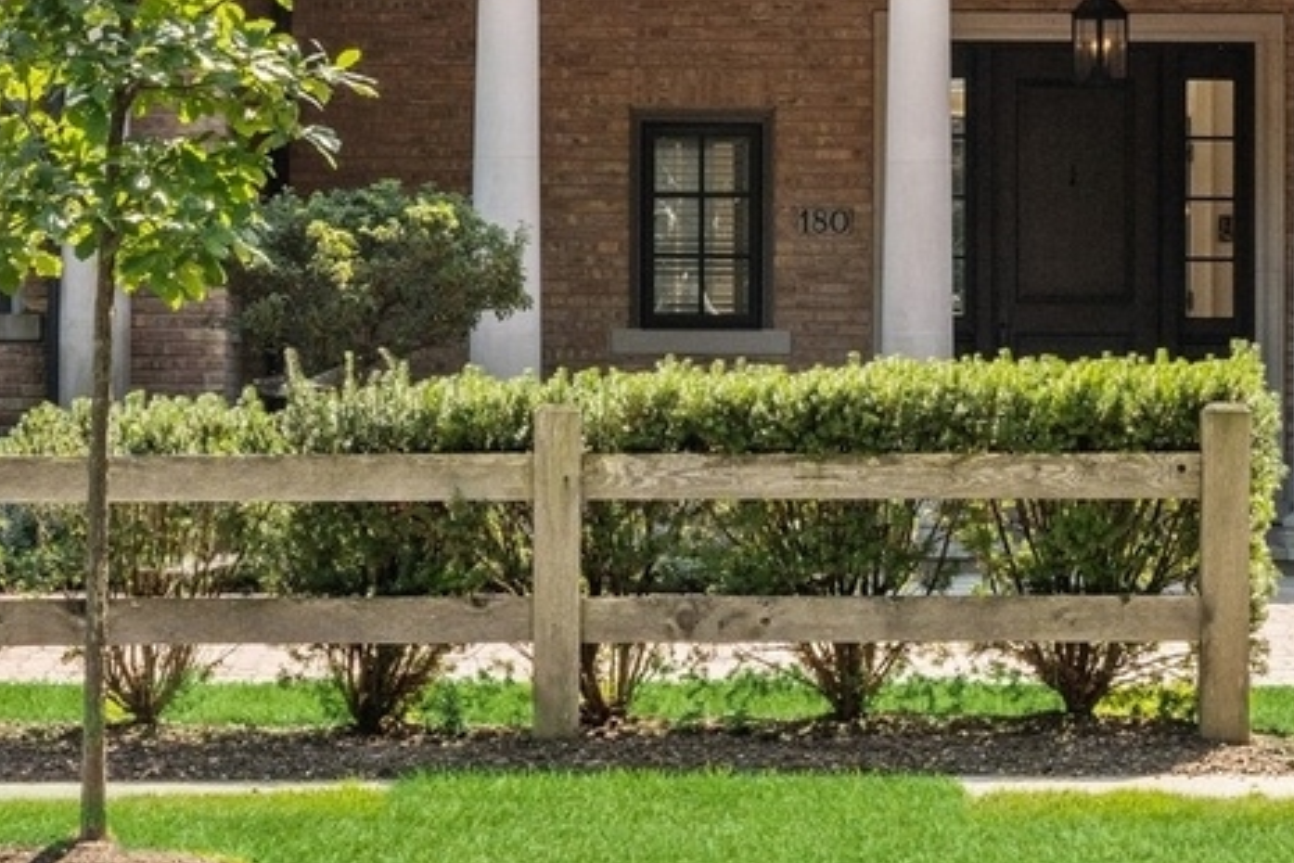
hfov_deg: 9.5
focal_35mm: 216
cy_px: -84
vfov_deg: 6.3
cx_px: 1180
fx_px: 7763
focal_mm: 62
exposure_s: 1/90
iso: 200
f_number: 9.5
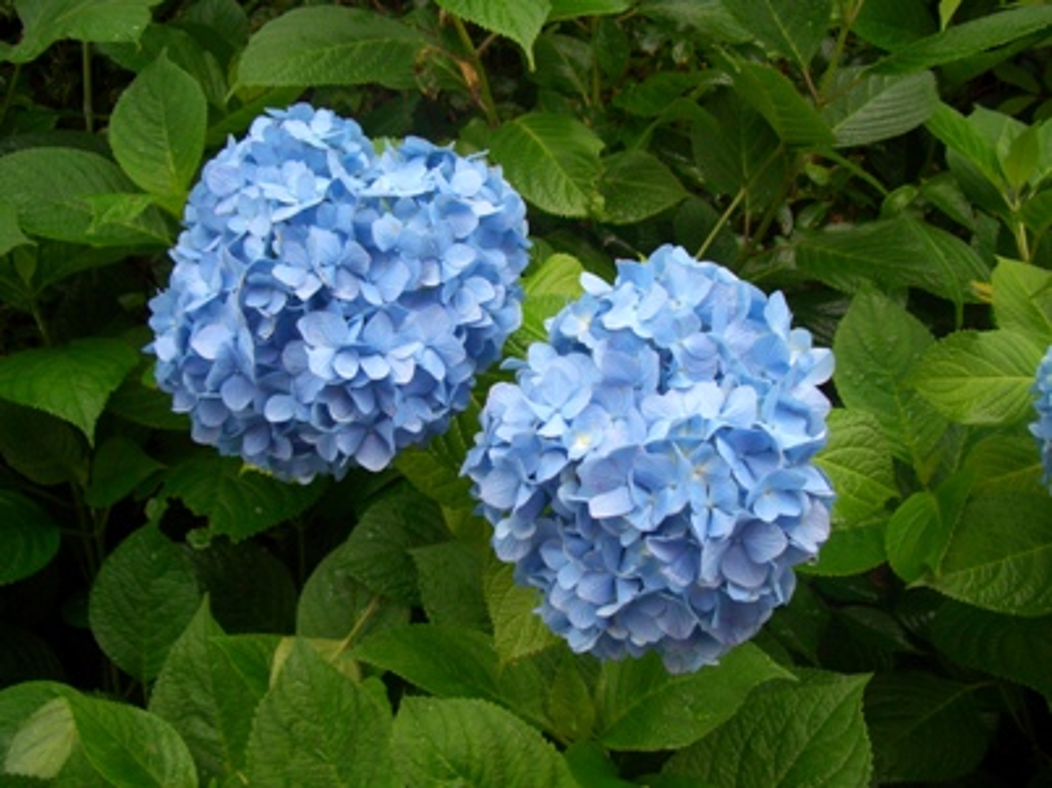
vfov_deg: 40.7
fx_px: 1063
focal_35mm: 35
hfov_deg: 52.7
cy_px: 394
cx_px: 526
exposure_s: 1/100
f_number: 2.6
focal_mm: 5.8
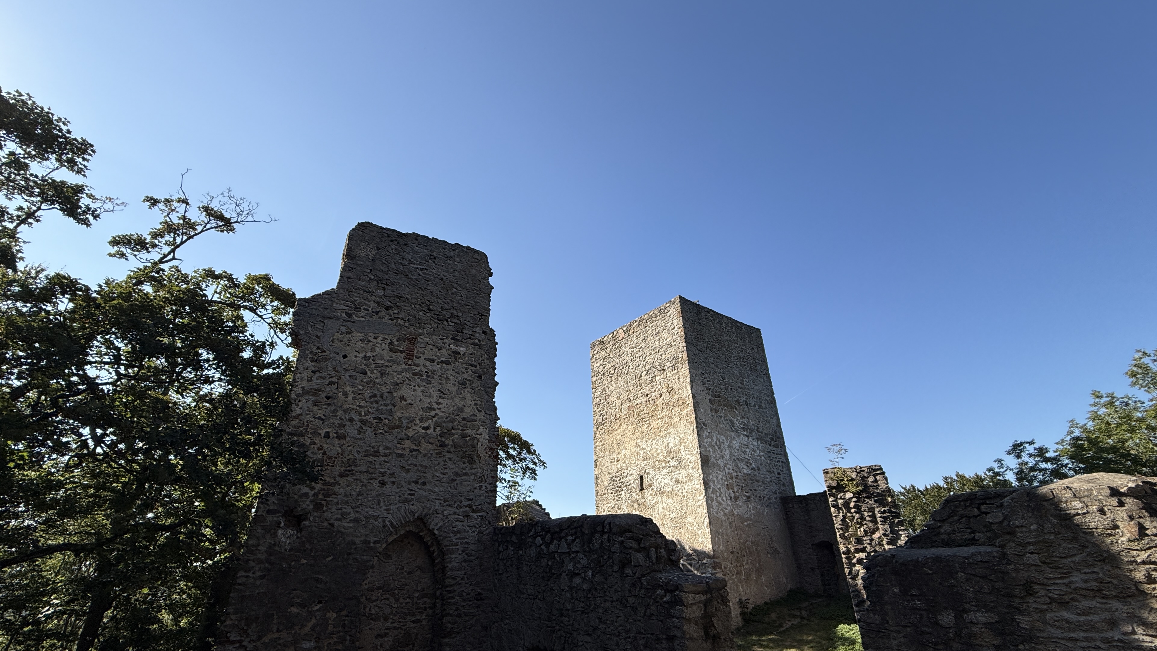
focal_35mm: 16
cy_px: 329
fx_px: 491
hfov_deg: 99.4
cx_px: 568
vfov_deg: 67.1
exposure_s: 1/1698
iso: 50
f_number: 2.2
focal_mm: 2.22
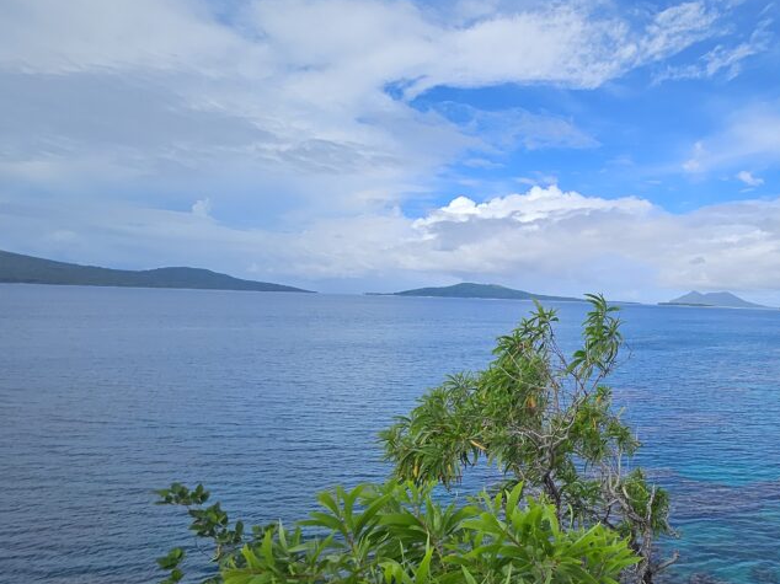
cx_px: 600
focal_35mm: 21
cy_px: 348
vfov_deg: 62.9
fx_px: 473
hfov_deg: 72.6
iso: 32
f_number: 2.2
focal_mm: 1.7
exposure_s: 1/1799
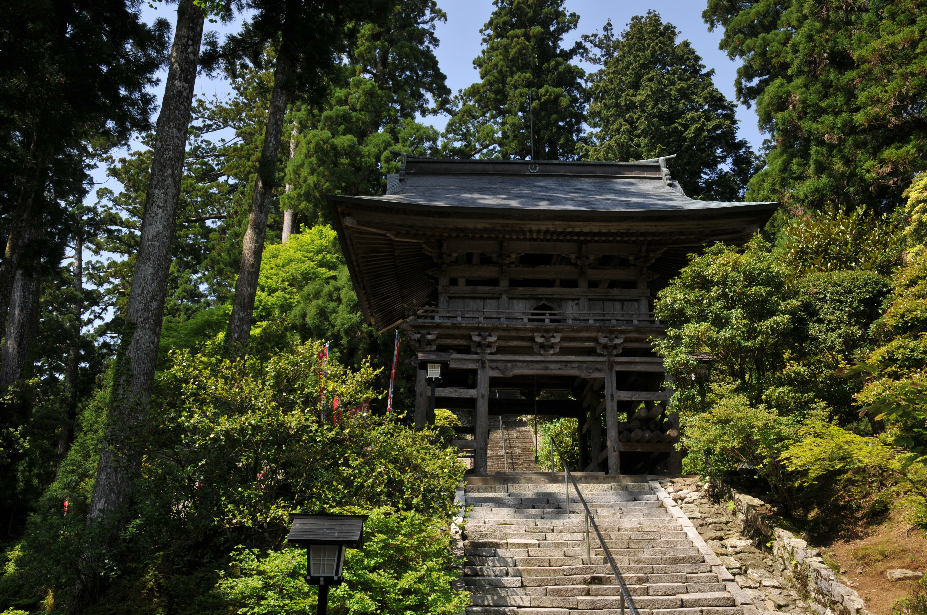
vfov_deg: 45.6
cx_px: 464
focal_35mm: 28
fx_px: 733
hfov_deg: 64.6
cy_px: 308
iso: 200
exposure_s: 1/250
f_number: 8
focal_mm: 19
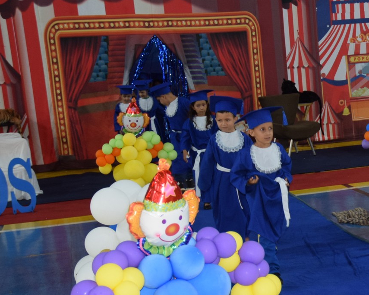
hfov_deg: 24.5
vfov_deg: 20.6
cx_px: 372
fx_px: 808
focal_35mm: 74
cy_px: 198
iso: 1000
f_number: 3.8
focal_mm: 25
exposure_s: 1/60
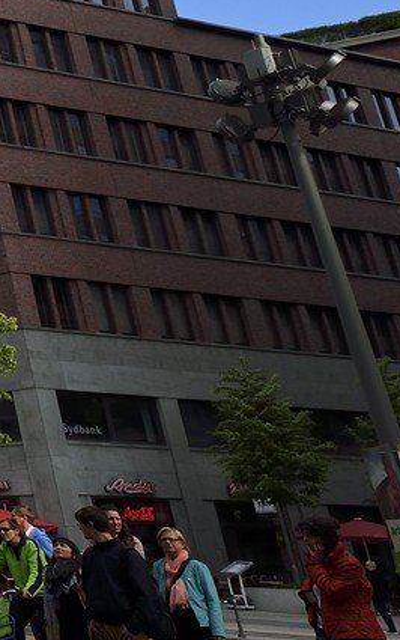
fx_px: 1202
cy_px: 93
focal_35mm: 69
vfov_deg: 28.9
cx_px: -723
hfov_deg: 12.0
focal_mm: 18
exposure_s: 1/250
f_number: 11
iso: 200
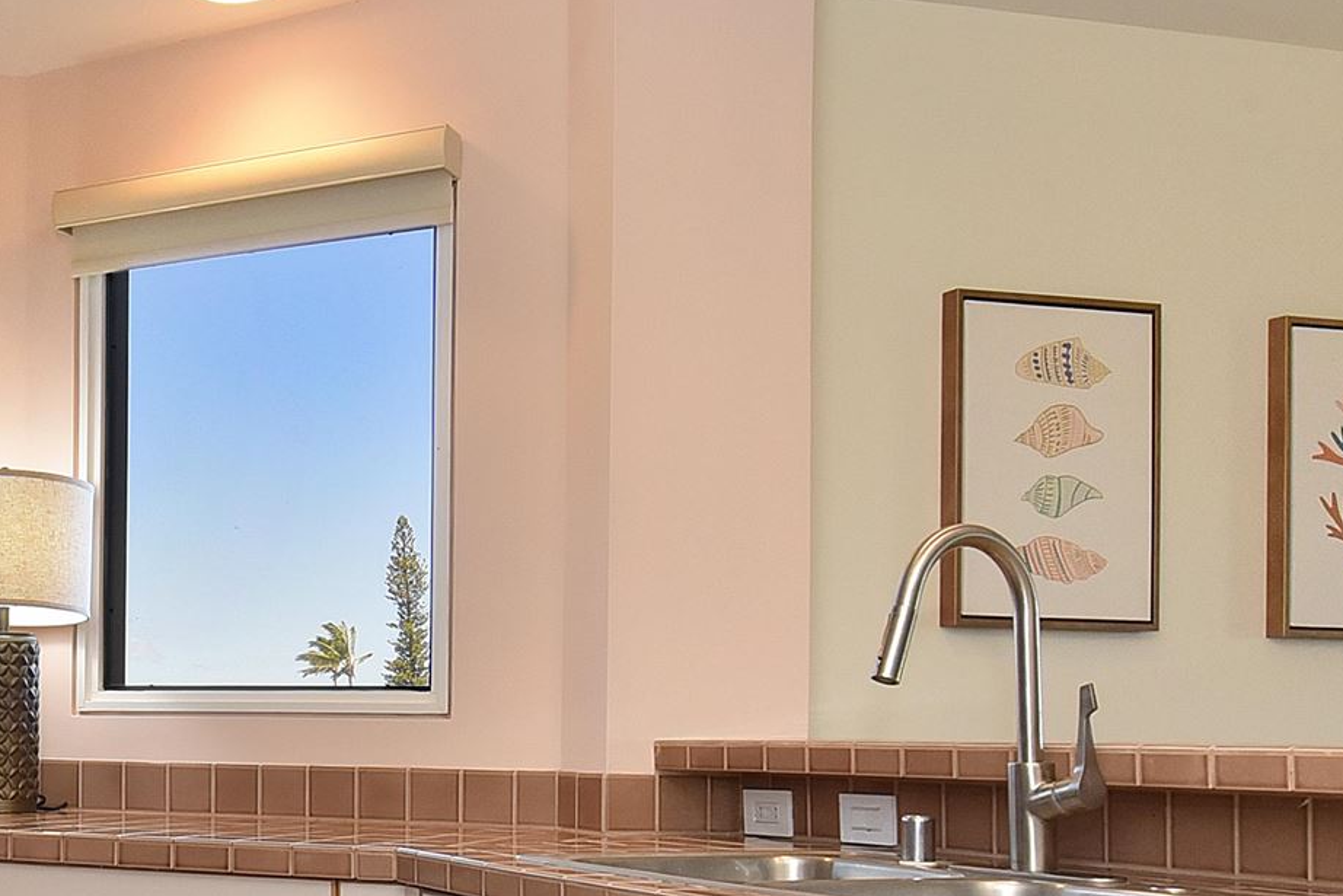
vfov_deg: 26.2
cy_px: 785
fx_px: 1865
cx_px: -34
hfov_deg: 35.4
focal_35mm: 50
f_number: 16
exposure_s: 1/60
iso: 4500
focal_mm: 15
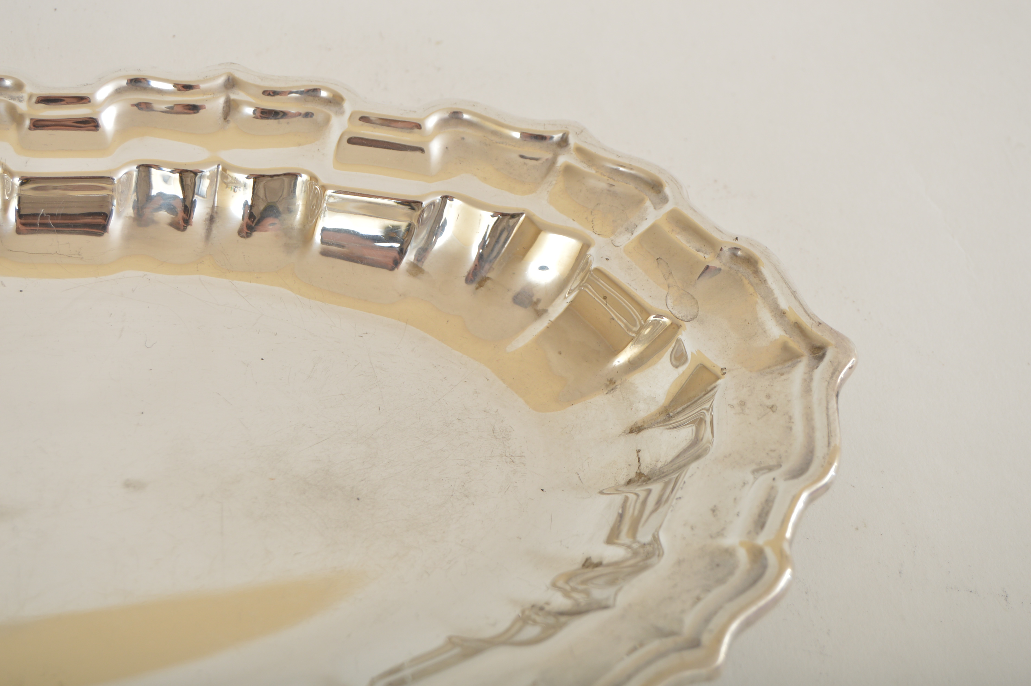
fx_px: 2361
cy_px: 343
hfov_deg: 24.6
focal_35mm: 82
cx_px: 516
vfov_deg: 16.5
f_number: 5.6
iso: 200
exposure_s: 1/200
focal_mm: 55
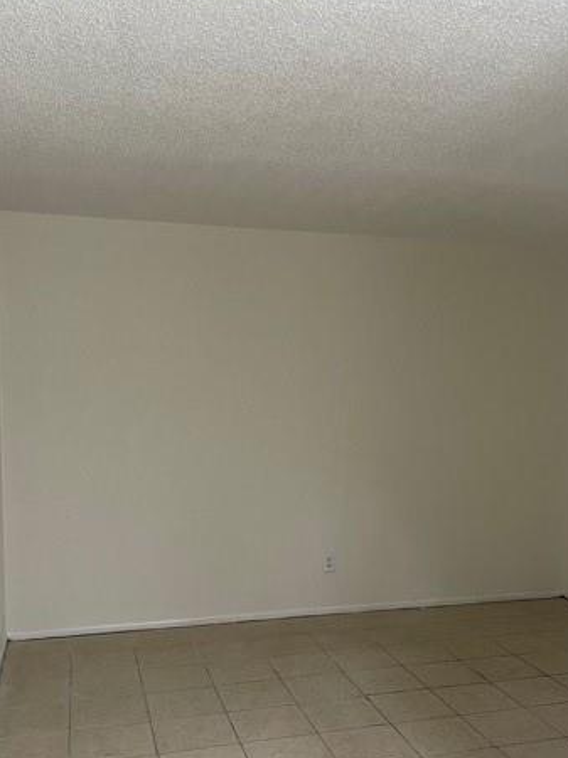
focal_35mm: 37
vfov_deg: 49.7
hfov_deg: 38.4
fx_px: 810
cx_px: 349
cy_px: 467
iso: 160
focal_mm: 5.1
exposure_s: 1/60
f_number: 1.6
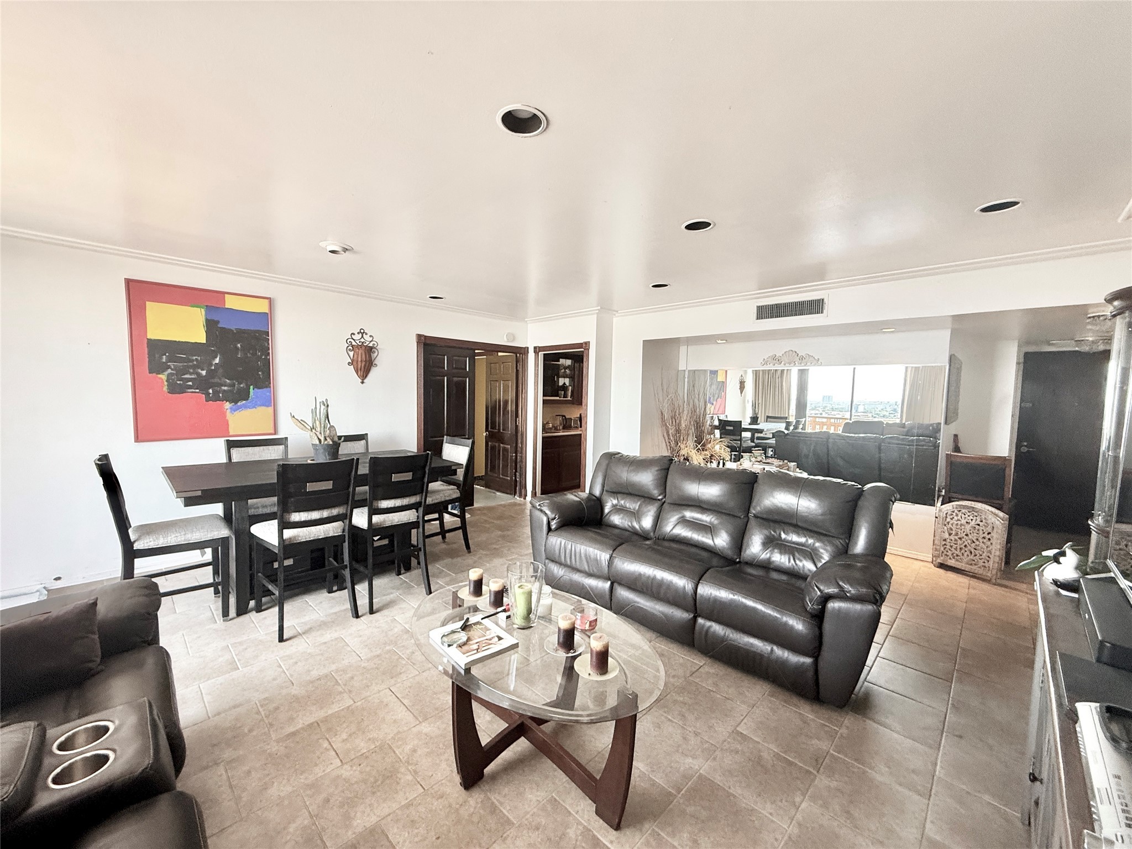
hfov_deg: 102.1
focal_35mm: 14
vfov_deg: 85.7
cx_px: 566
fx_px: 458
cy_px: 424
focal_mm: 2.22
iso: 200
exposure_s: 1/99
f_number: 2.2
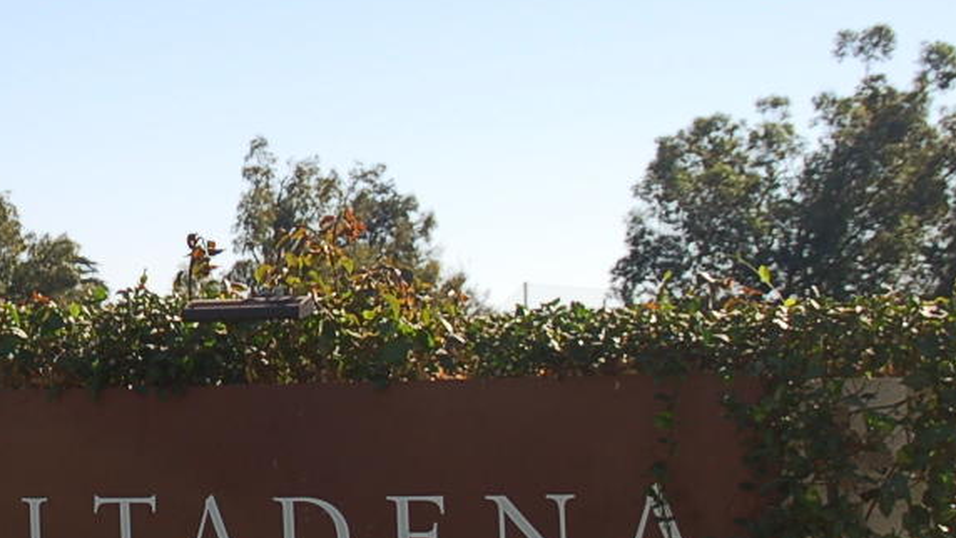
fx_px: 3660
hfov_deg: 14.6
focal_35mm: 144
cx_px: -42
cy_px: 222
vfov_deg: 8.4
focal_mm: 35
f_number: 8
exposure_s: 1/500
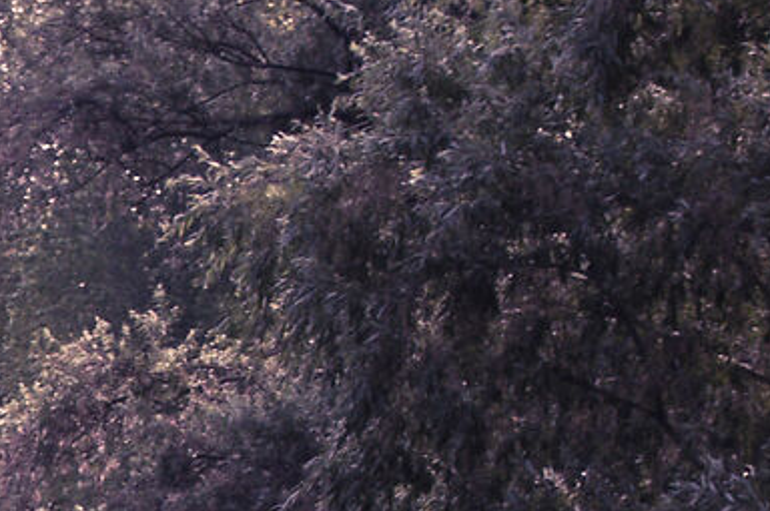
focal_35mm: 412
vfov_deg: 3.3
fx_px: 8801
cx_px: -1225
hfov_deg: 4.8
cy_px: 1260
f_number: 5.3
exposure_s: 1/320
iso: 400
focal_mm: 44
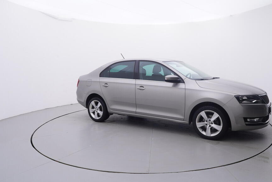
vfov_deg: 48.7
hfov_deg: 67.9
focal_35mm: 27
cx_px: 154
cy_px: 93
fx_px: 201
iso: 200
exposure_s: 1/80
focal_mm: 15
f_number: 5
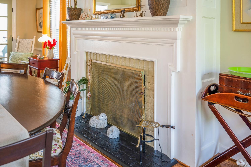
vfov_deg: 43.5
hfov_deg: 62.0
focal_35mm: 30
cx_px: 126
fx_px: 209
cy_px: 84
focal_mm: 30
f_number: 4
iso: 200
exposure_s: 1/8
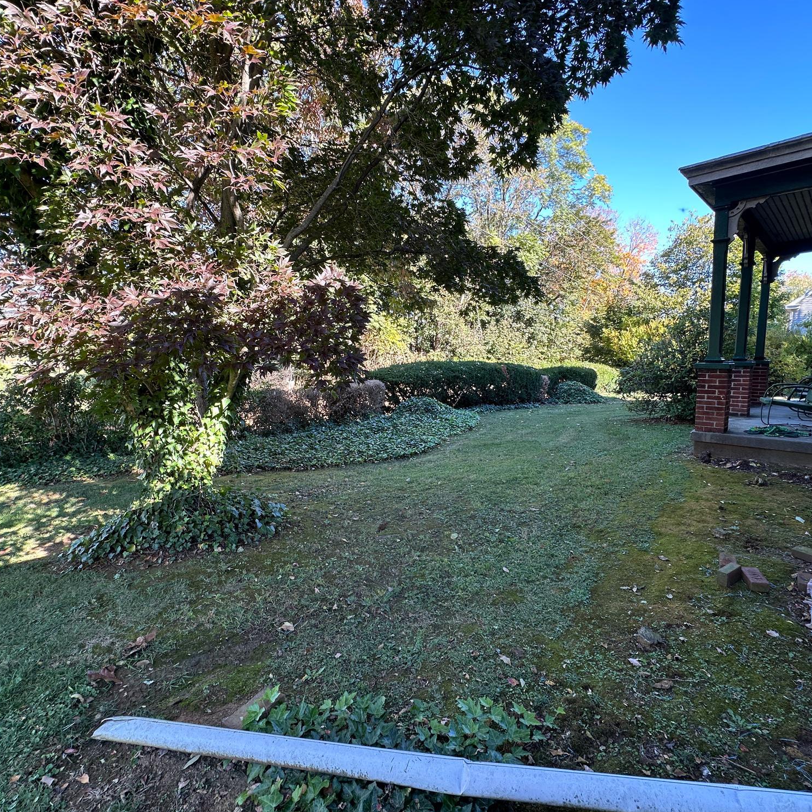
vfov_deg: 84.0
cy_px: 398
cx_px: 419
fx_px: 451
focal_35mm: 17
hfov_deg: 83.9
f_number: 2.2
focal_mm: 2.22
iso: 40
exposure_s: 1/99
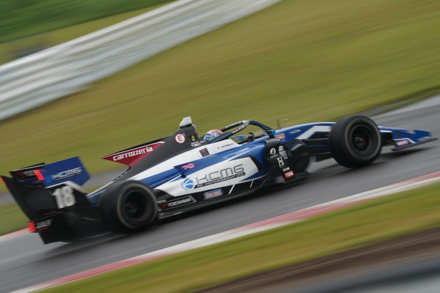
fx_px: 2505
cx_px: 220
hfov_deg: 10.0
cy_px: 146
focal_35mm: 205
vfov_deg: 6.7
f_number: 14
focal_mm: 205
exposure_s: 1/40
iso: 100
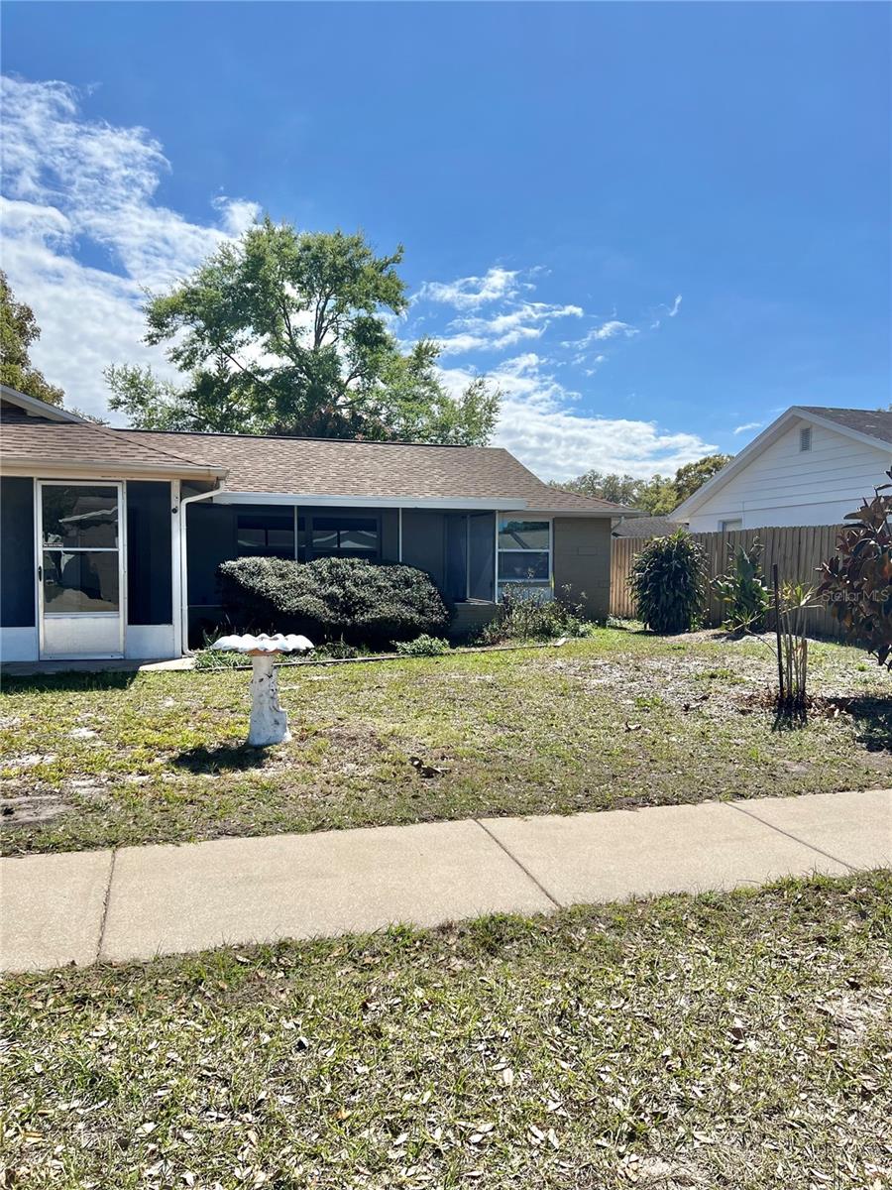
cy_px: 595
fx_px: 893
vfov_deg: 67.3
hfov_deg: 53.1
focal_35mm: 26
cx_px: 446
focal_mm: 5.7
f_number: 1.5
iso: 50
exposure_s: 1/7463
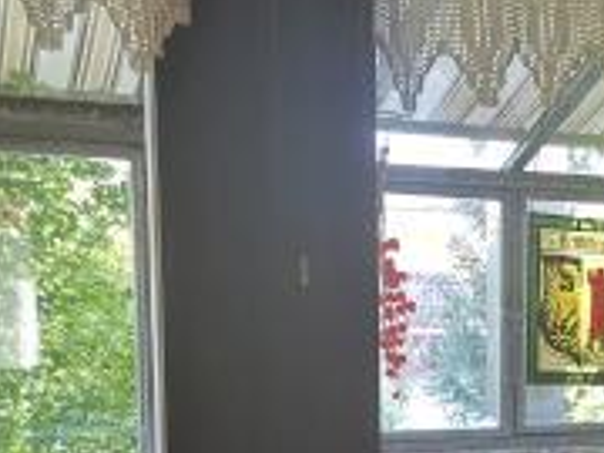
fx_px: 1344
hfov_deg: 23.8
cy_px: 456
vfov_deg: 18.6
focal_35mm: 77
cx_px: 658
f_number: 1.8
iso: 320
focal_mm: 4.75
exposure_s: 1/100
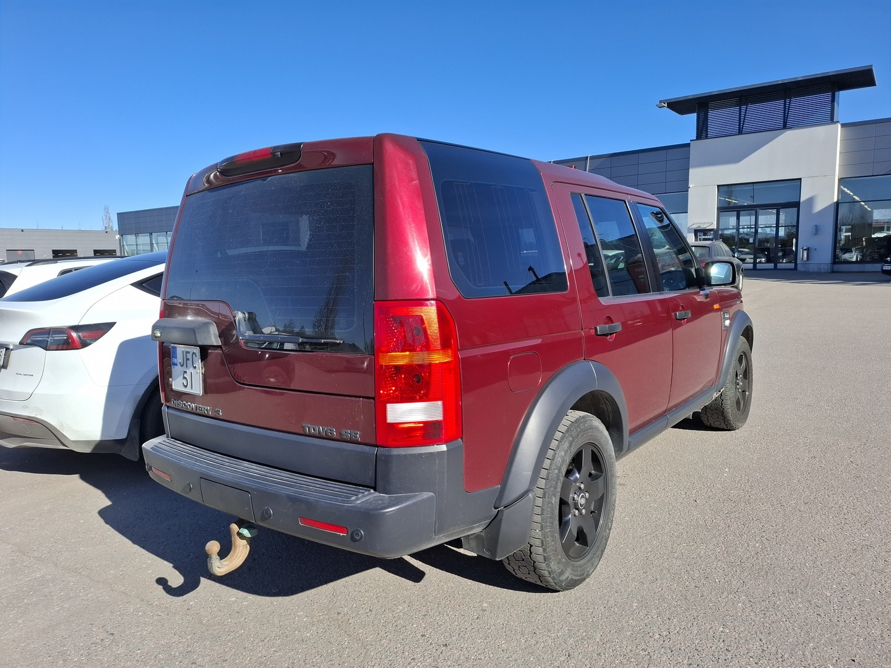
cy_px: 334
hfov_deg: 73.9
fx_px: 592
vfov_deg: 58.9
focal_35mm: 23
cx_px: 446
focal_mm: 5.54
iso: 50
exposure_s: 1/2016
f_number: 1.8
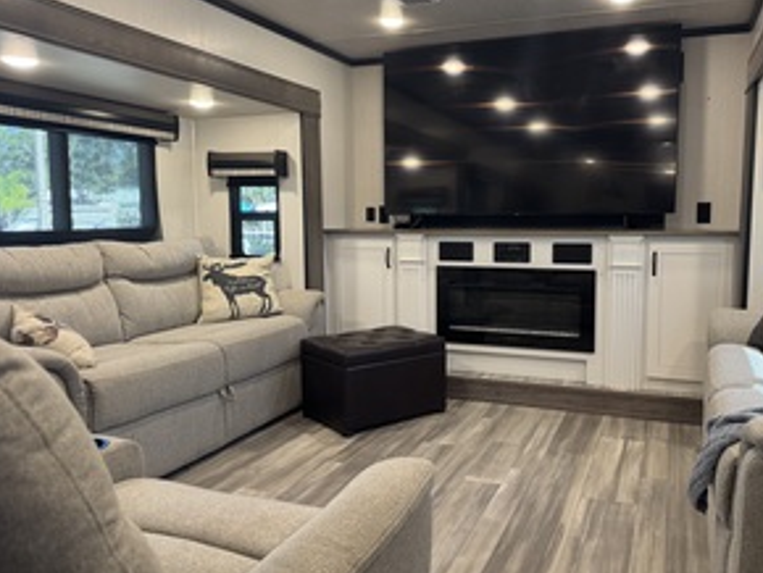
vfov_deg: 48.3
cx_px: 453
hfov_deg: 61.2
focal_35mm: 29
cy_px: 275
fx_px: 640
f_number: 1.78
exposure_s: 1/65
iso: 200
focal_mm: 6.76
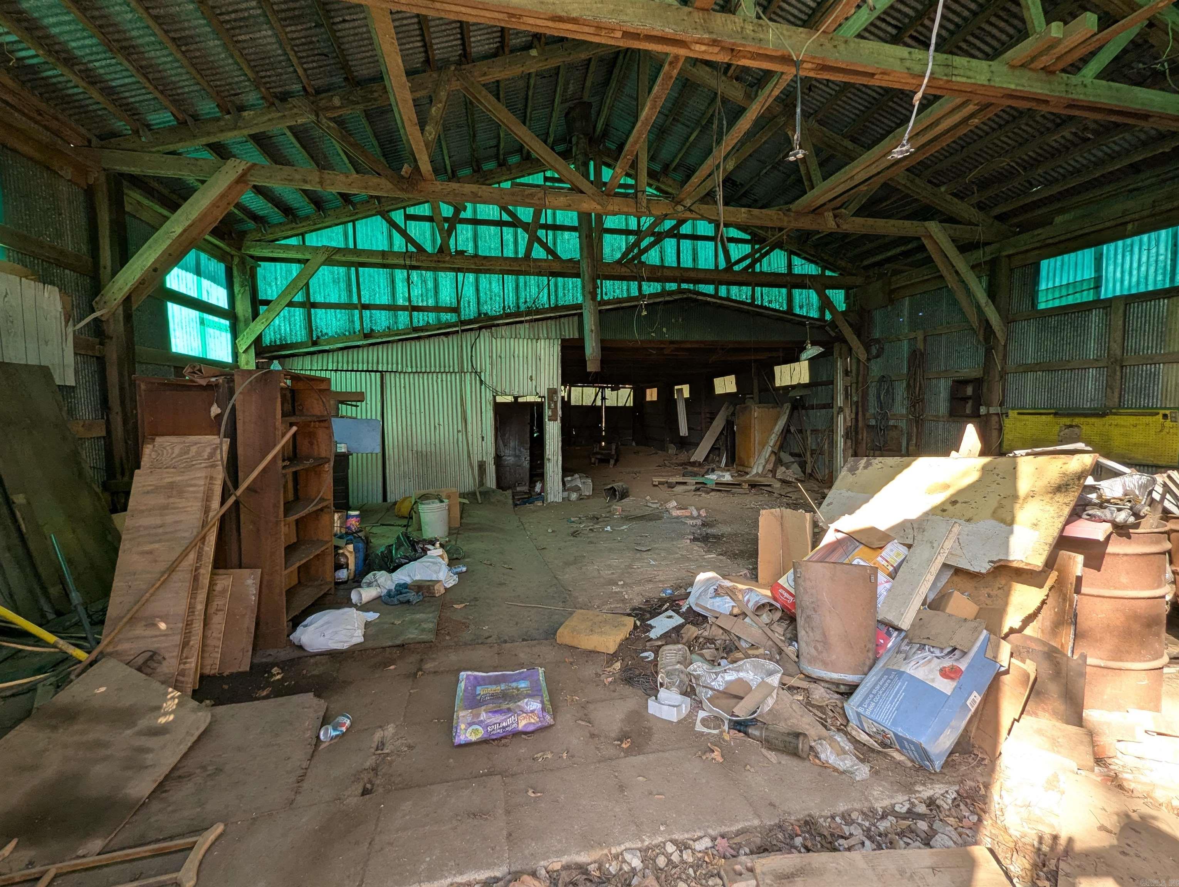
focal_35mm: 13
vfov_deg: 90.1
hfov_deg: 106.1
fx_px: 443
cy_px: 444
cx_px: 590
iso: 42
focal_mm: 1.95
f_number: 2.2
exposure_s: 1/98.3
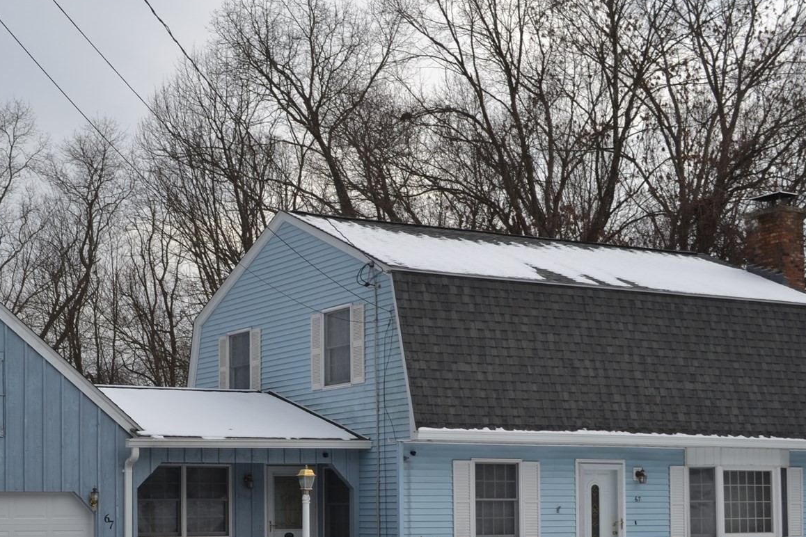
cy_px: 466
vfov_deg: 19.4
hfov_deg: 29.1
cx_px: 270
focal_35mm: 69
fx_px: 1545
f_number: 6.3
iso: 100
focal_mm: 26
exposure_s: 1/160
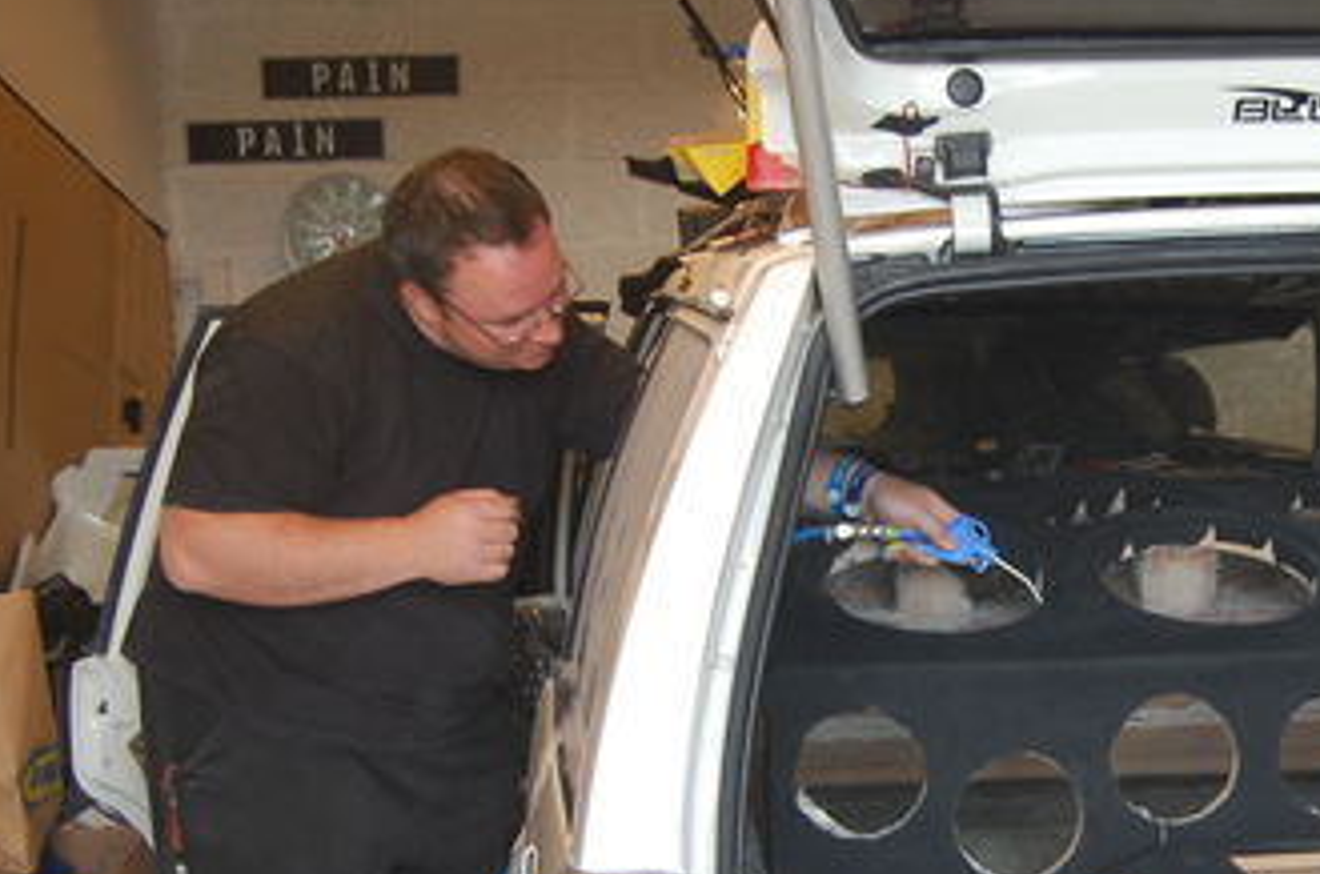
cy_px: 625
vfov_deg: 19.3
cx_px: 1055
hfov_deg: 28.3
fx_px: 2562
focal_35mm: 70
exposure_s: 1/40
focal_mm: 24
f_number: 4
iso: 400
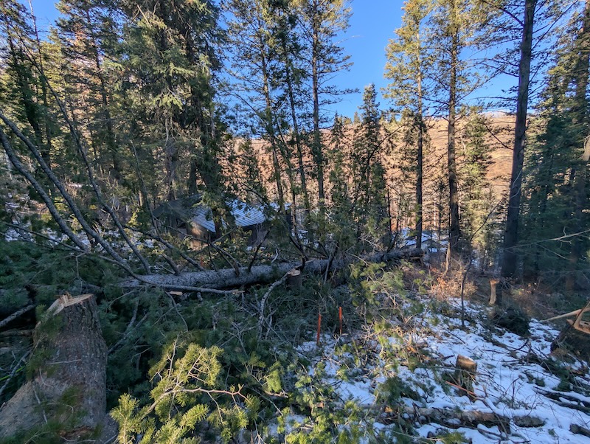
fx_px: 205
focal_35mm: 12
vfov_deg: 94.6
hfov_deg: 110.5
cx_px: 295
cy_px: 222
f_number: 1.7
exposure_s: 1/934
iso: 48
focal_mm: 2.02
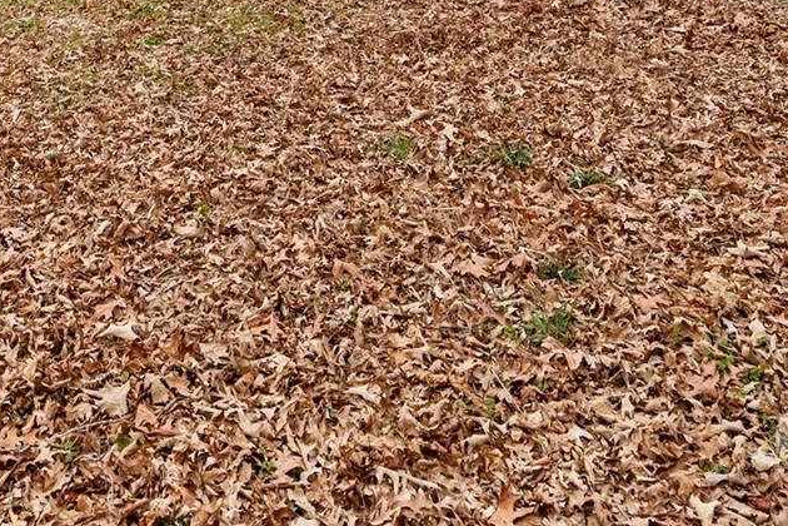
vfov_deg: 20.9
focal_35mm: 52
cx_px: 246
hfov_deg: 37.7
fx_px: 1138
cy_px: -322
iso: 320
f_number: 7.1
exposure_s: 1/250
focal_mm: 16
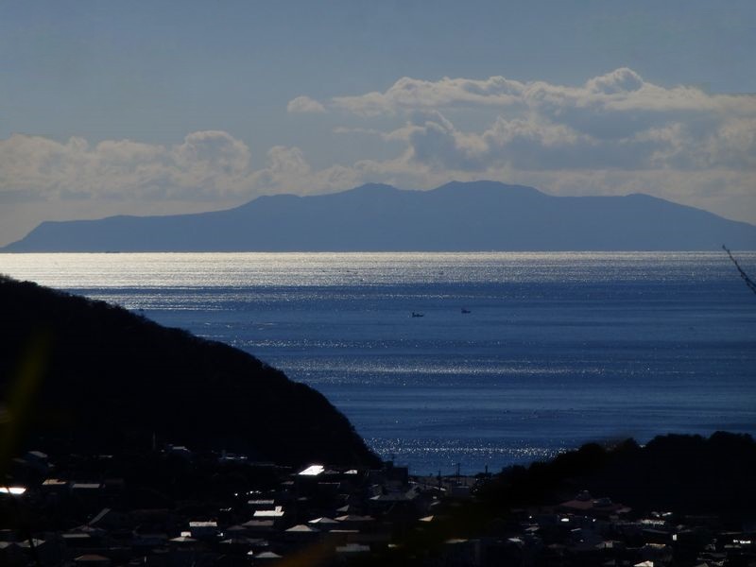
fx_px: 6552
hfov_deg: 6.6
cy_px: 284
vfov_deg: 5.0
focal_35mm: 300
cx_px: 378
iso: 100
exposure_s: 1/400
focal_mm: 52.5
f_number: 15.4
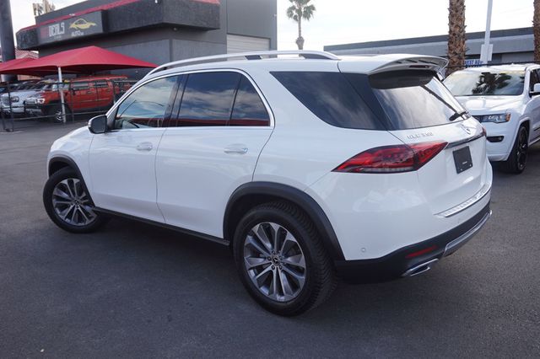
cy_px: 180
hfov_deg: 62.0
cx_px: 270
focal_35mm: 30
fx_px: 450
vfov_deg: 43.6
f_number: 5.6
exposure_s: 1/200
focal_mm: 20
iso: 100
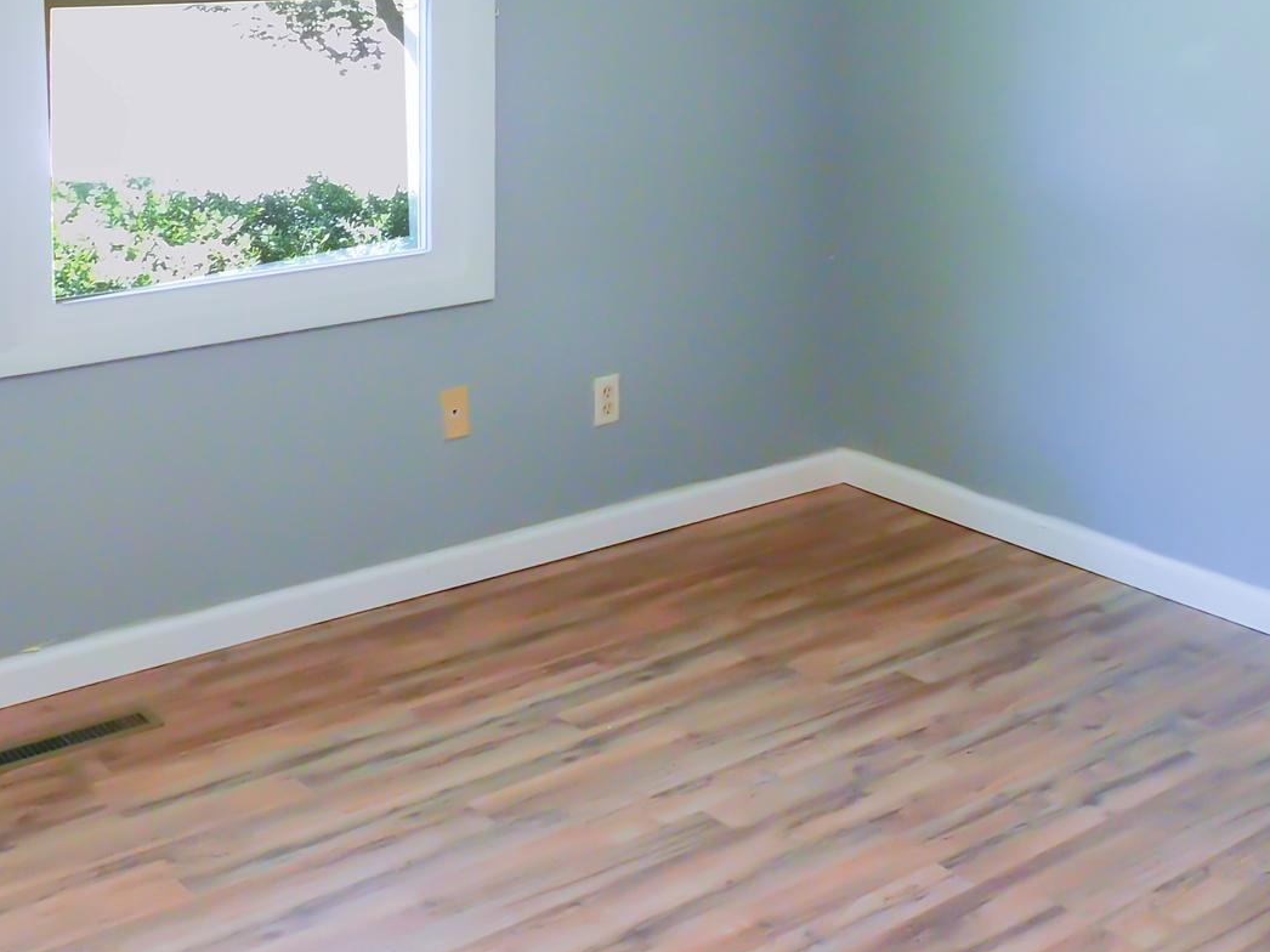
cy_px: 129
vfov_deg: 29.8
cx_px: 755
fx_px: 1724
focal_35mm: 47
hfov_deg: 40.3
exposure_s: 1/30
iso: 160
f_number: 3.3
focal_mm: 4.3
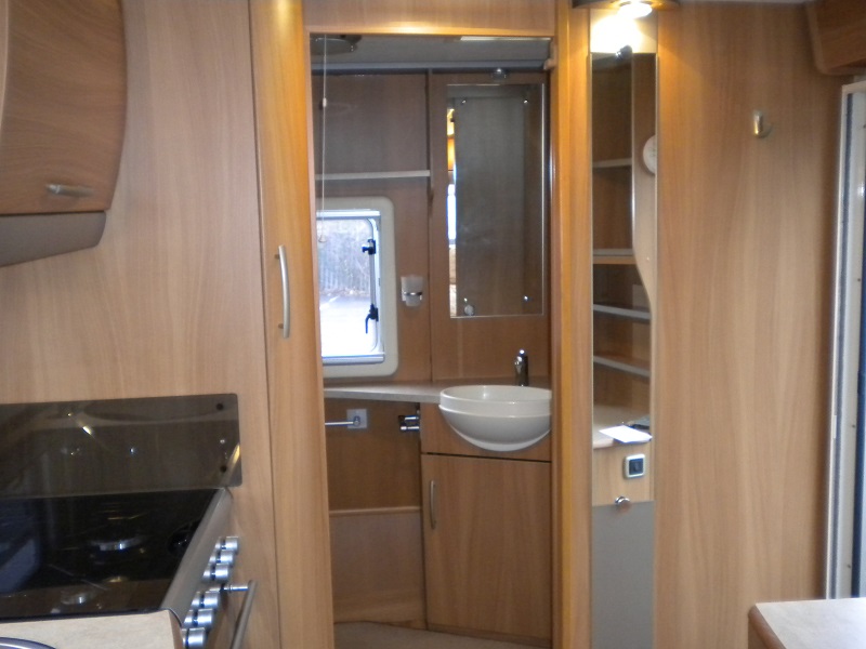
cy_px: 324
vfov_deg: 40.7
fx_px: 876
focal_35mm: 35
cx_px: 433
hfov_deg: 52.6
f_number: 3.1
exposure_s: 1/30
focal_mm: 6.3
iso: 400
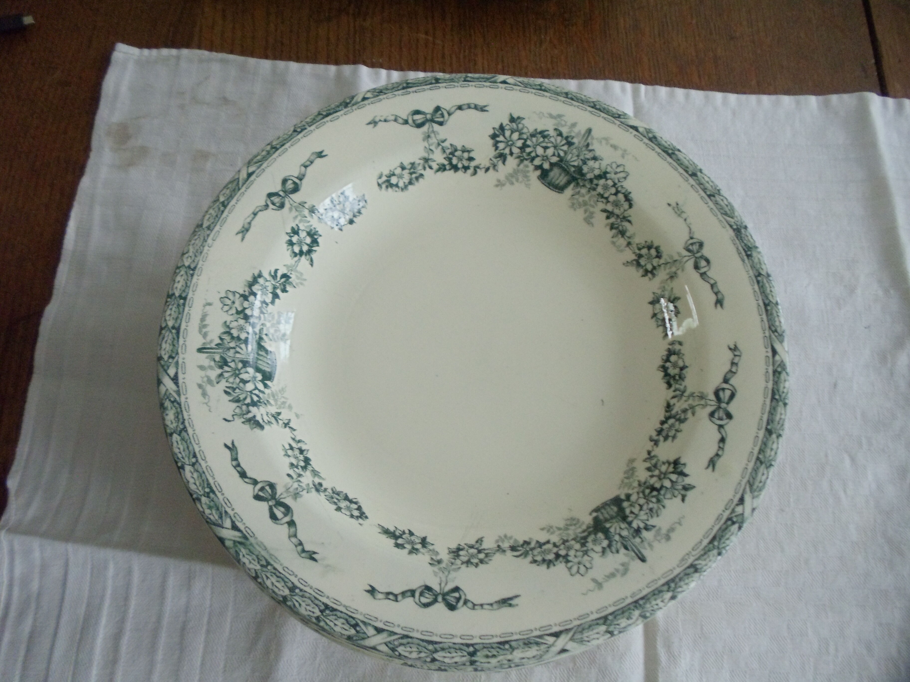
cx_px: 455
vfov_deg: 32.9
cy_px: 341
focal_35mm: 44
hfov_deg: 42.9
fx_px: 1157
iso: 400
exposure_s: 1/15
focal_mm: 6
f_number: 3.5
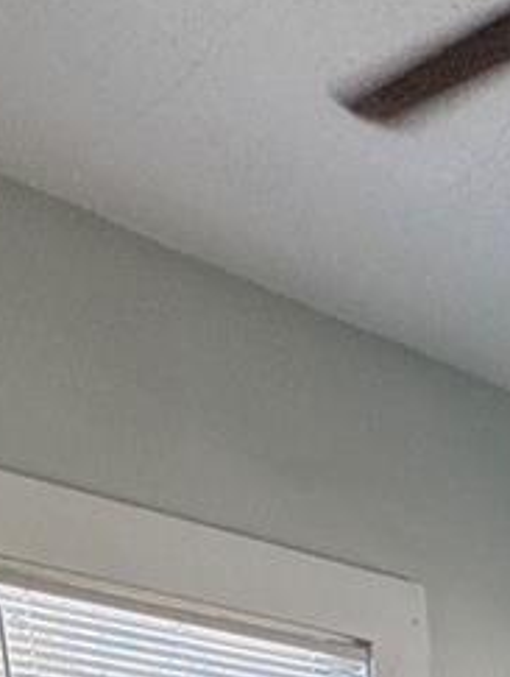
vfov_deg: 17.4
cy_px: 1435
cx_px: 766
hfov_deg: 18.8
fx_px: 1352
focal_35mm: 69
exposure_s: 1/120
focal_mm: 2.22
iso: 125
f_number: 2.2
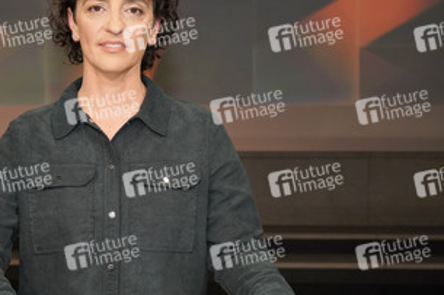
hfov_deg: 30.5
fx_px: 801
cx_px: 122
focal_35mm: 65
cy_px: 144
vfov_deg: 20.9
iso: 2000
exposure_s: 1/125
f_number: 5.6
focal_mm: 44
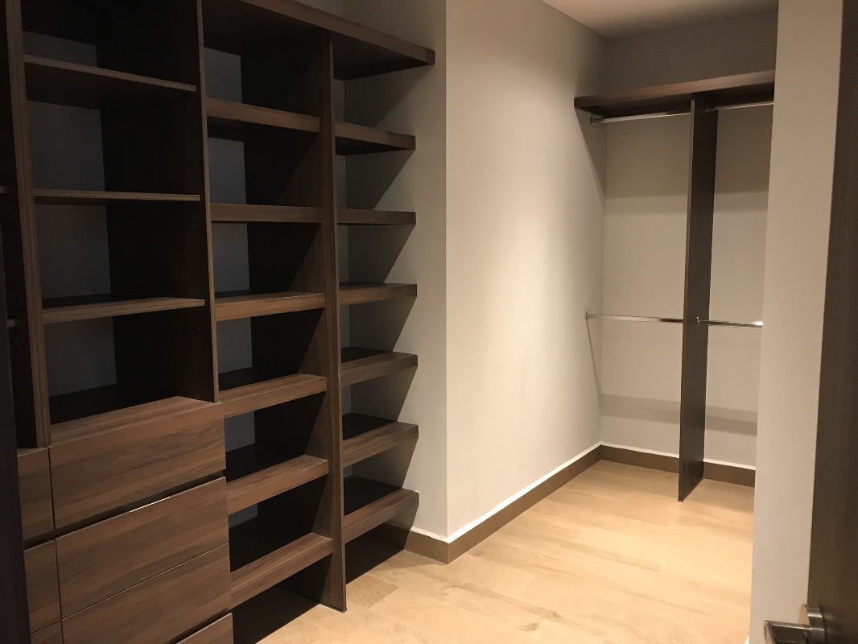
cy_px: 322
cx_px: 429
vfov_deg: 49.8
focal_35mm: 28
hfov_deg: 63.4
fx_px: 694
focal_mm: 3.99
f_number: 1.8
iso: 100
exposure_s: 1/12
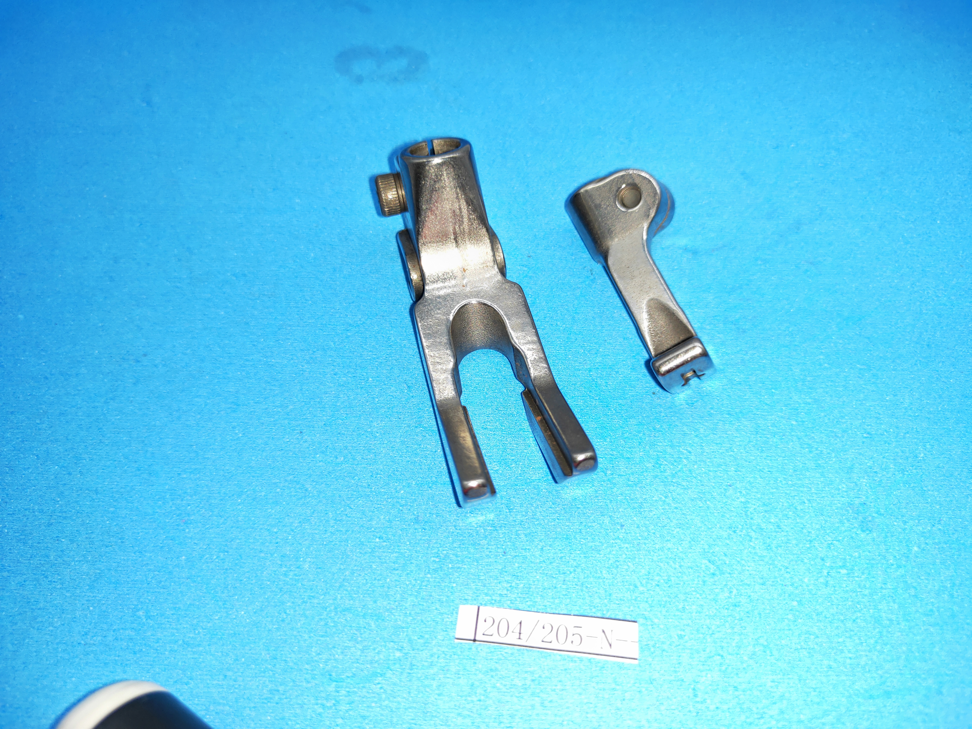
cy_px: 364
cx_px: 486
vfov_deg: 58.9
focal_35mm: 23
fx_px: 646
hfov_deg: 73.9
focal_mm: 3.97
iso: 104
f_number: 1.7
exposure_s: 1/100
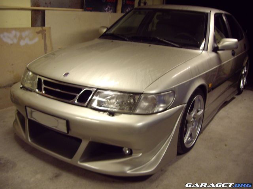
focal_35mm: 38
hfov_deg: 49.0
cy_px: 94
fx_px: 278
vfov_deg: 37.7
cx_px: 126
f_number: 2.7
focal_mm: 6.2
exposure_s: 1/20
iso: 200
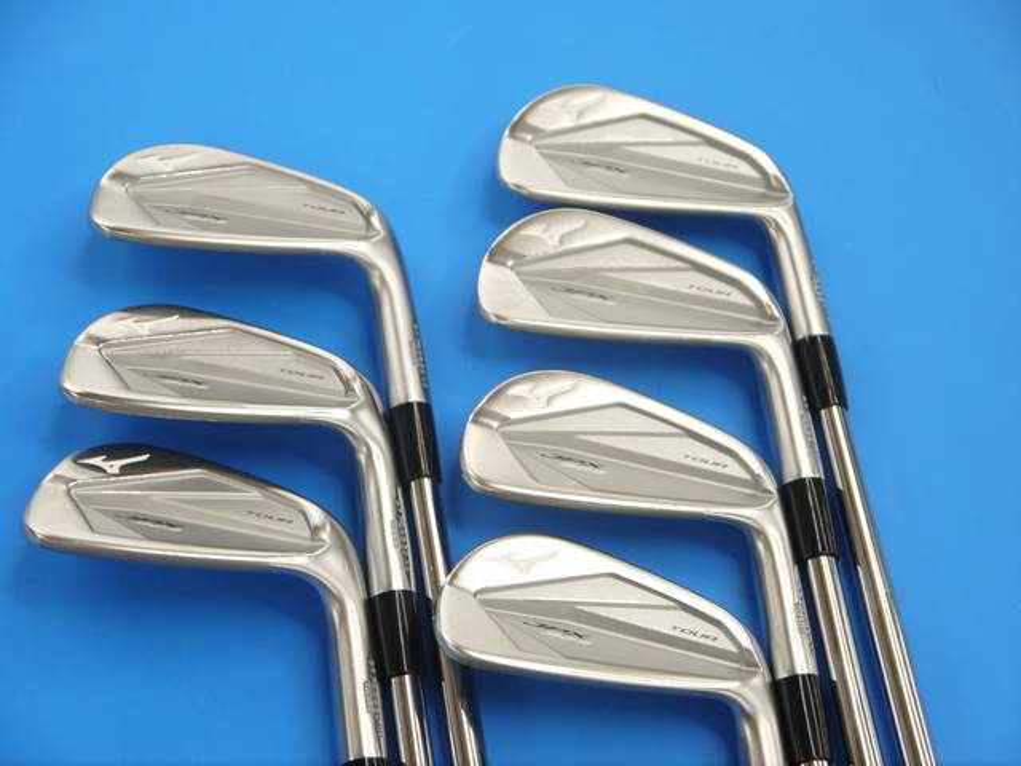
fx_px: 2006
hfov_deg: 28.6
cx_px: 510
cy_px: 383
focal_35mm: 68
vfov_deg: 21.6
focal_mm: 34
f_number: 5.2
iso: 320
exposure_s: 1/80
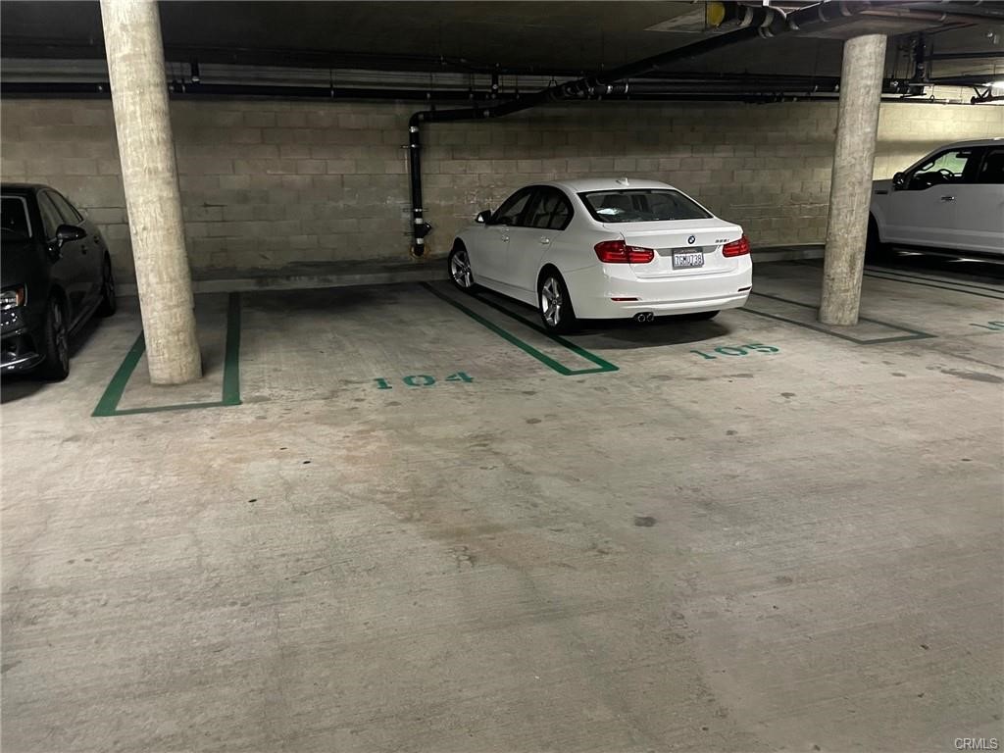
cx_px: 502
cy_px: 376
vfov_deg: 53.1
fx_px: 754
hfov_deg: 67.3
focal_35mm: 26
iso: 640
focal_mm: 4.2
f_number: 1.6
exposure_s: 1/30
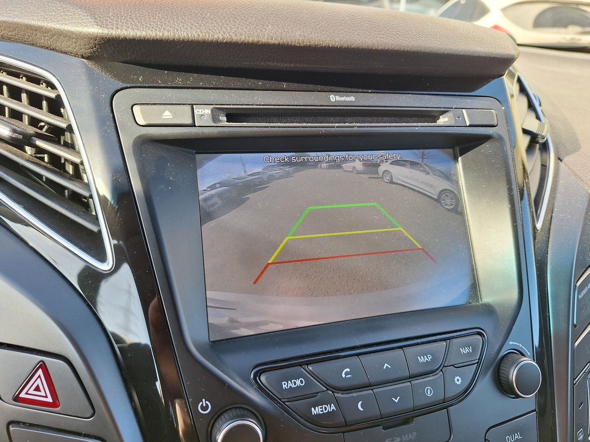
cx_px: 295
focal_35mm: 23
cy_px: 221
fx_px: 392
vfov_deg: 58.9
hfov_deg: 73.9
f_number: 1.8
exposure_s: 1/196
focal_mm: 5.54
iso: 40
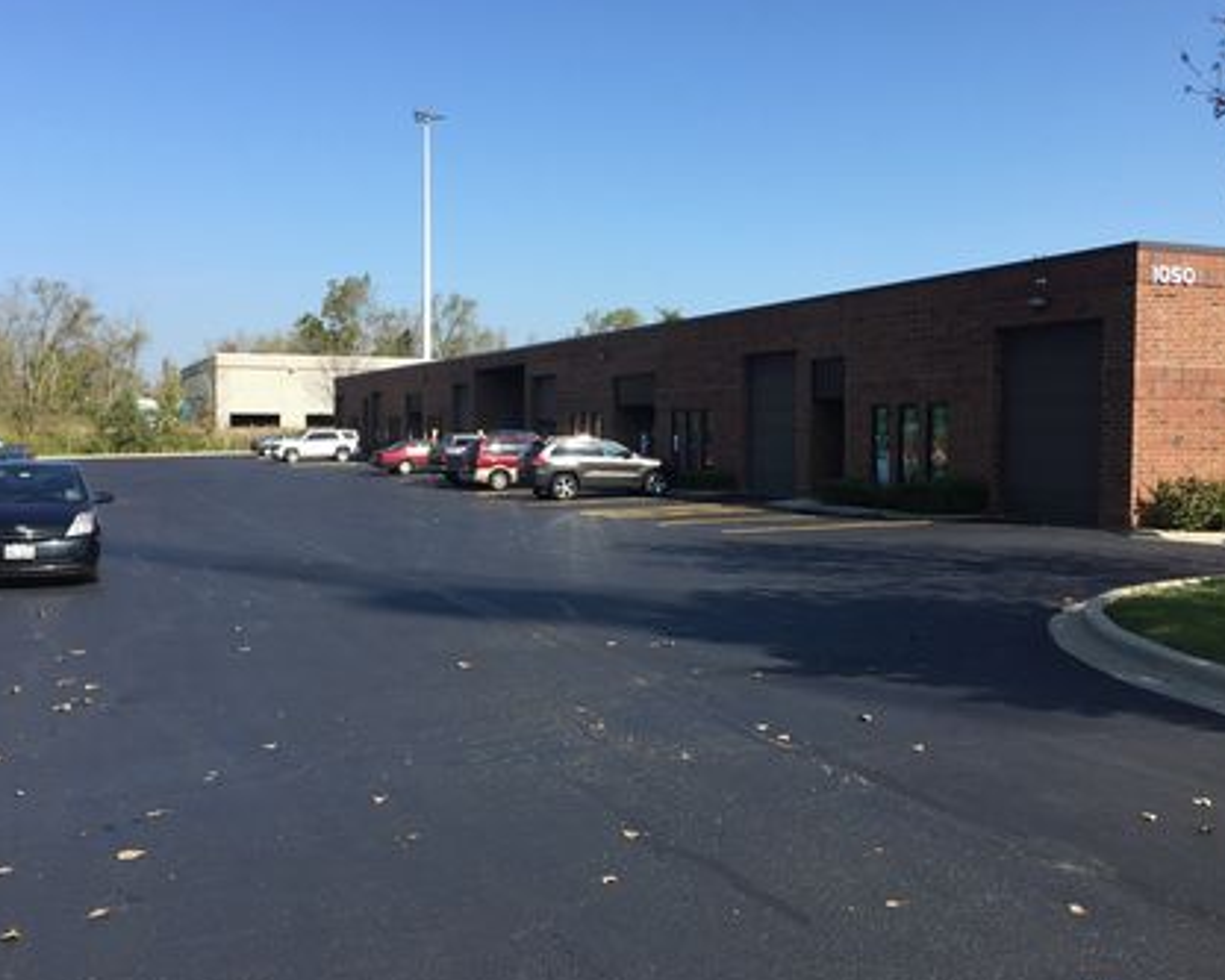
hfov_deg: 52.8
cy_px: 469
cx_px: 633
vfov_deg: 43.4
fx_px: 1233
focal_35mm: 34
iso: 32
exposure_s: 1/1199
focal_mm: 4.15
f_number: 2.2
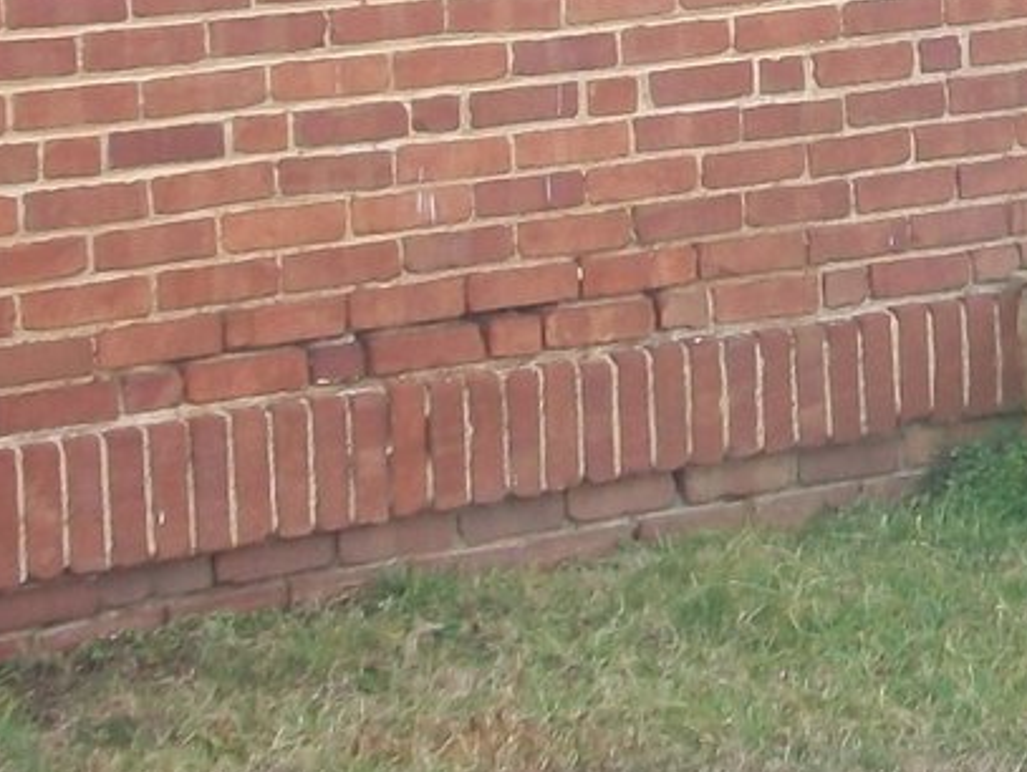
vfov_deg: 9.1
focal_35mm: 156
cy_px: -645
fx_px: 4632
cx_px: 1477
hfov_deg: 12.1
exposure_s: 1/320
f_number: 3.2
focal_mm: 7.1
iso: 80
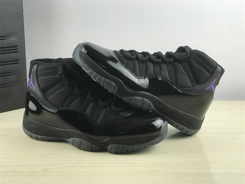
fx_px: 403
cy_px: 92
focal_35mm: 57
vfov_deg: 25.7
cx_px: 122
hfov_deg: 33.8
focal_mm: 6.6
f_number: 2.8
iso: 100
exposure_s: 1/50
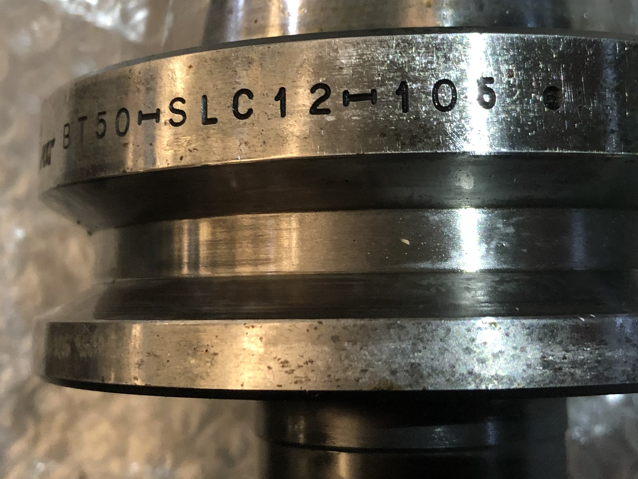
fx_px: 958
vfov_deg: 27.6
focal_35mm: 52
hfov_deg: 36.8
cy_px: 107
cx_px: 317
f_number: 1.8
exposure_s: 1/15
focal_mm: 3.99
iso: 64
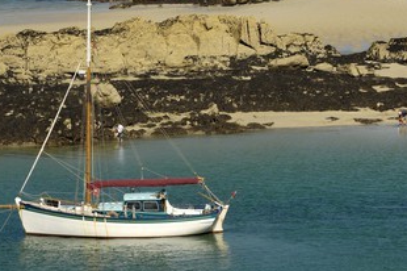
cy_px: 103
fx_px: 2876
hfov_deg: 8.1
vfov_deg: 5.4
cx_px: 196
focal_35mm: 255
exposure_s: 1/400
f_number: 6.7
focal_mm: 125
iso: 100
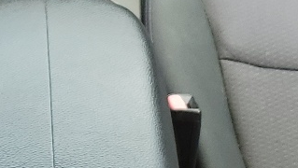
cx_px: 28
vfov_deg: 8.5
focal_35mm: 142
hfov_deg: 14.9
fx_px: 1123
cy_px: -17
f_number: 1.5
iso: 50
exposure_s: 1/185
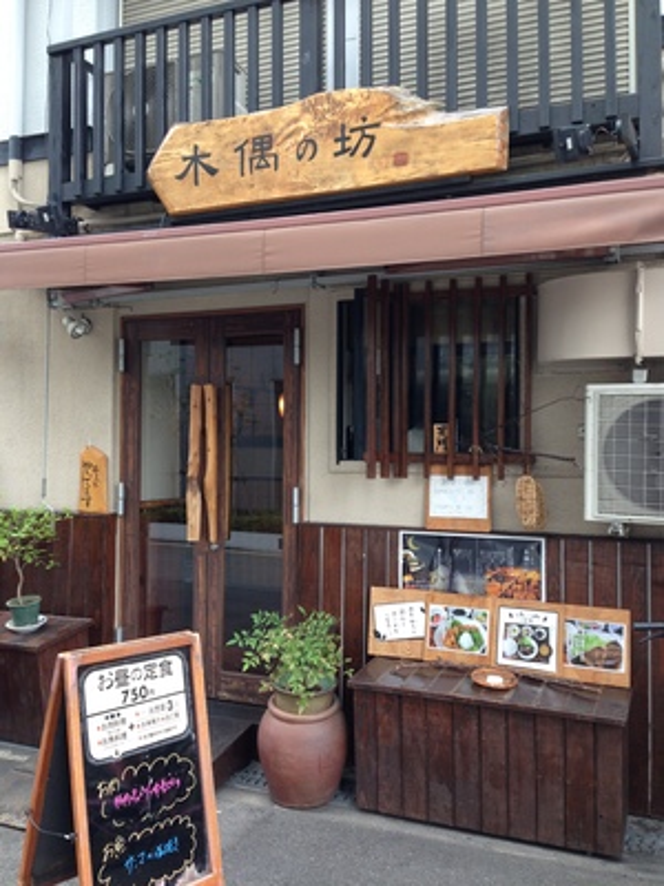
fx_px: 844
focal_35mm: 33
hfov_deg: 42.9
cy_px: 443
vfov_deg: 55.4
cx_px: 332
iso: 64
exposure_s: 1/120
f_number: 2.4
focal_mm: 4.12
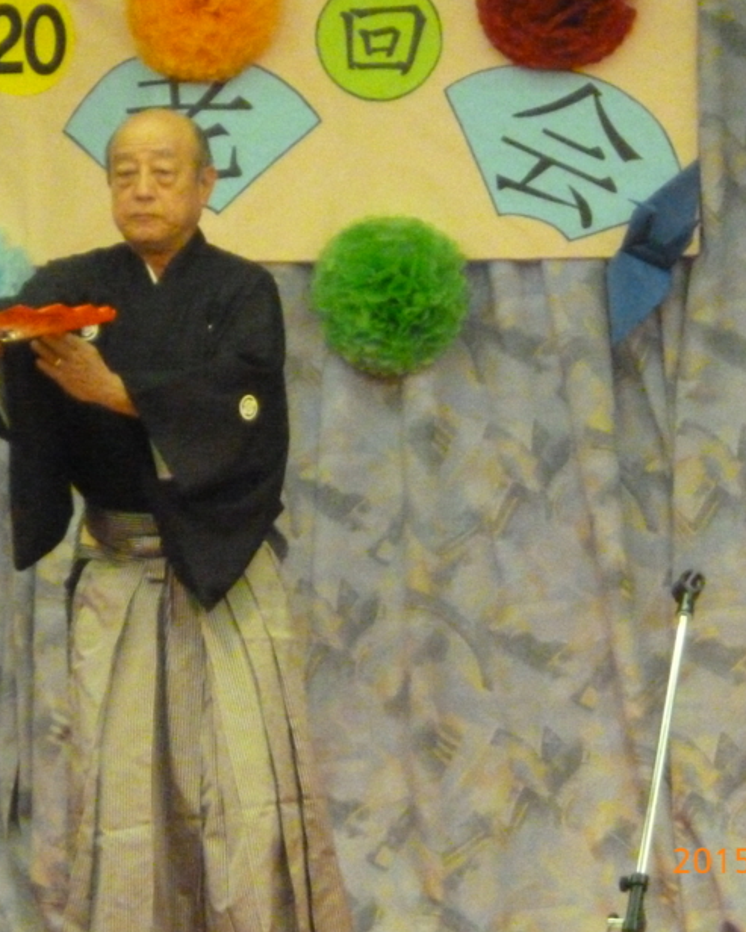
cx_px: 171
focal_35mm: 227
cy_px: 396
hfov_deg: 6.8
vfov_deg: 8.5
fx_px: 6263
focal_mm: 20
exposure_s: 1/15
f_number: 6.5
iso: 1250
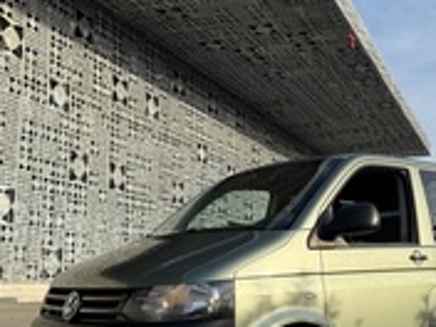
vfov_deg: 29.6
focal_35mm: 49
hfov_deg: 37.8
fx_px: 617
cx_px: 334
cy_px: 198
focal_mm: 6.76
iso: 80
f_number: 1.78
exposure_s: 1/3145
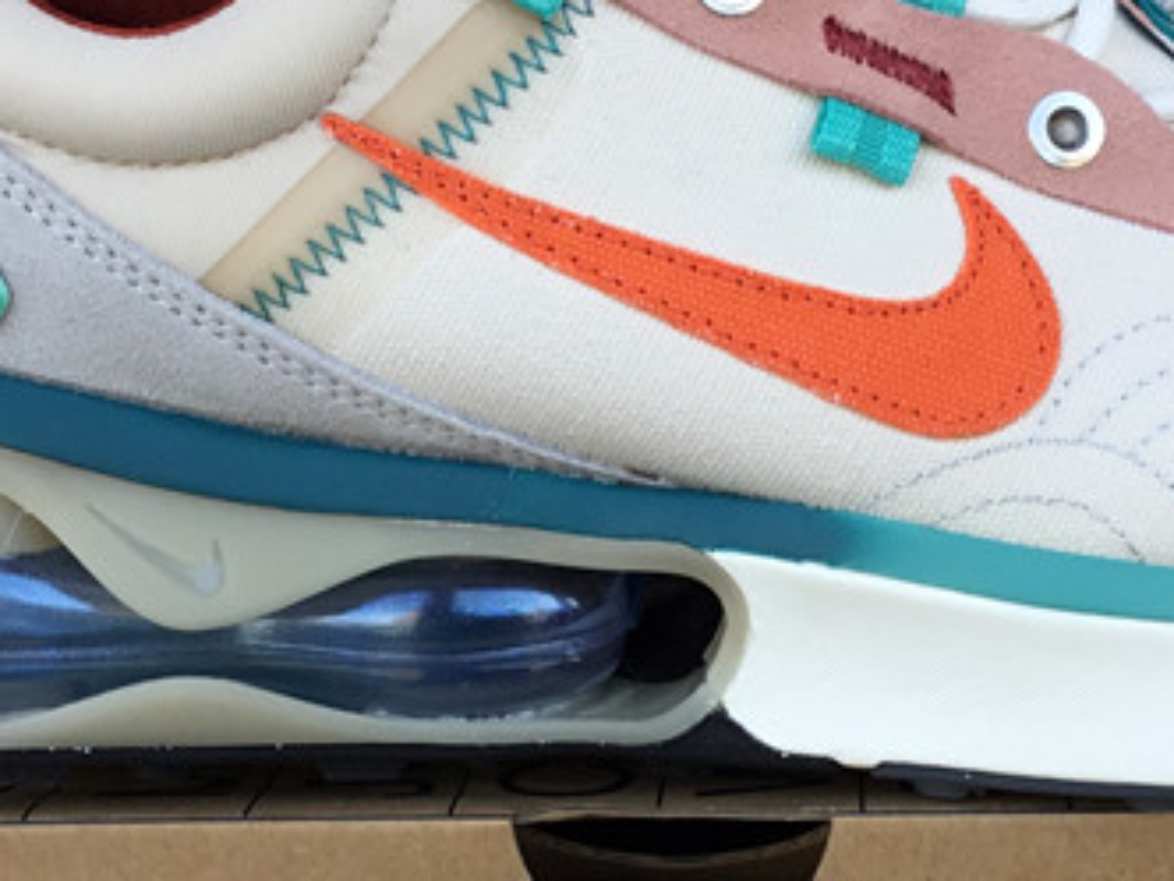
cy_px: 490
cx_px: 736
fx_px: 2849
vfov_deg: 17.6
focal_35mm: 84
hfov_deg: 23.2
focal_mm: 3.3
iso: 25
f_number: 2.4
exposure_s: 1/102
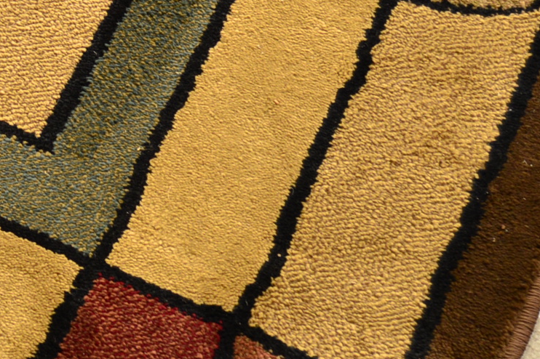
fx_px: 2369
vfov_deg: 8.7
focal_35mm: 158
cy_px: 66
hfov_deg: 12.6
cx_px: -185
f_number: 4
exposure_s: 1/200
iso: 200
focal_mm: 26
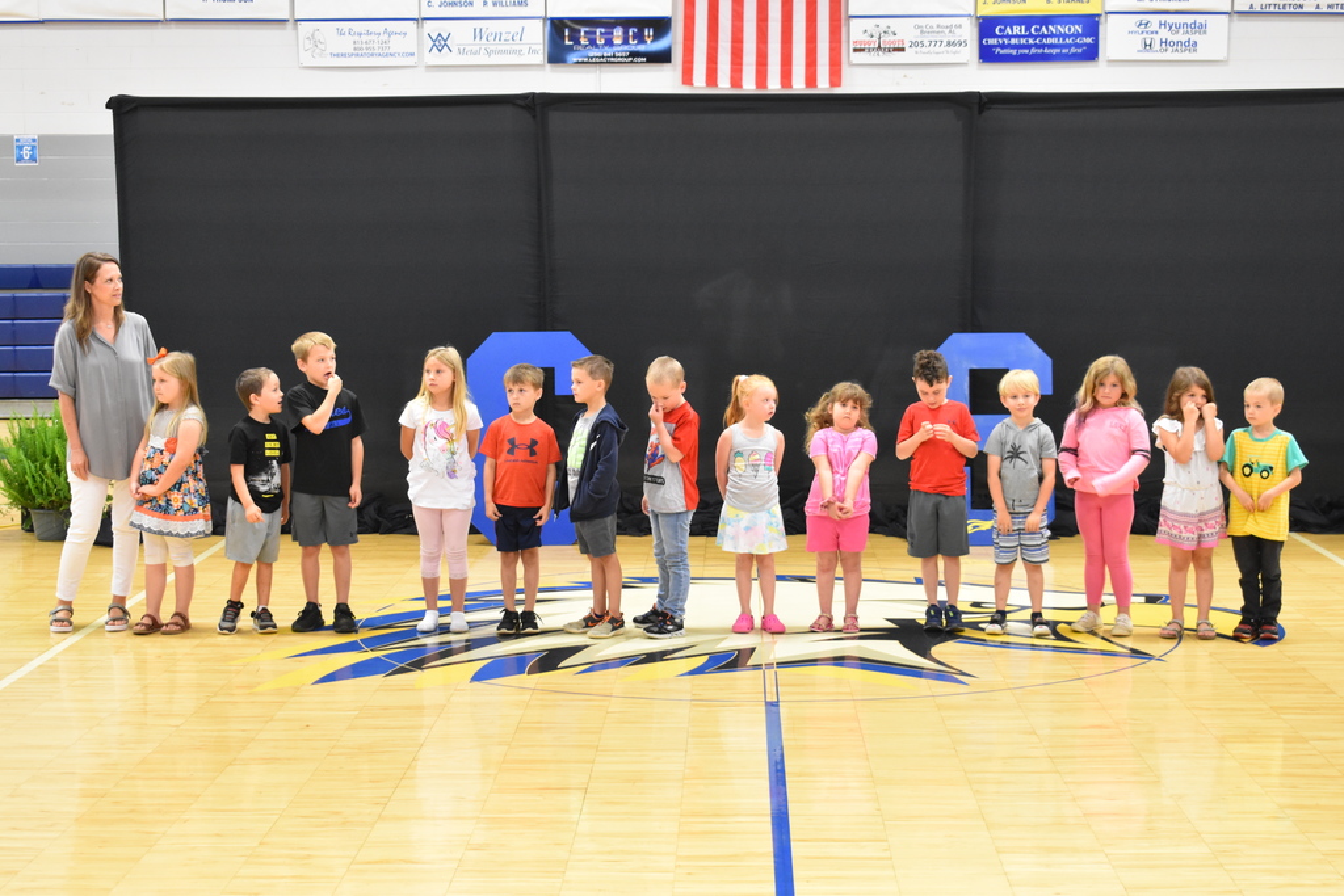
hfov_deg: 31.9
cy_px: 448
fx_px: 2352
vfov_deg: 21.6
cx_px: 672
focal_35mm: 63
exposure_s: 1/60
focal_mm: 42
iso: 2500
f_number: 5
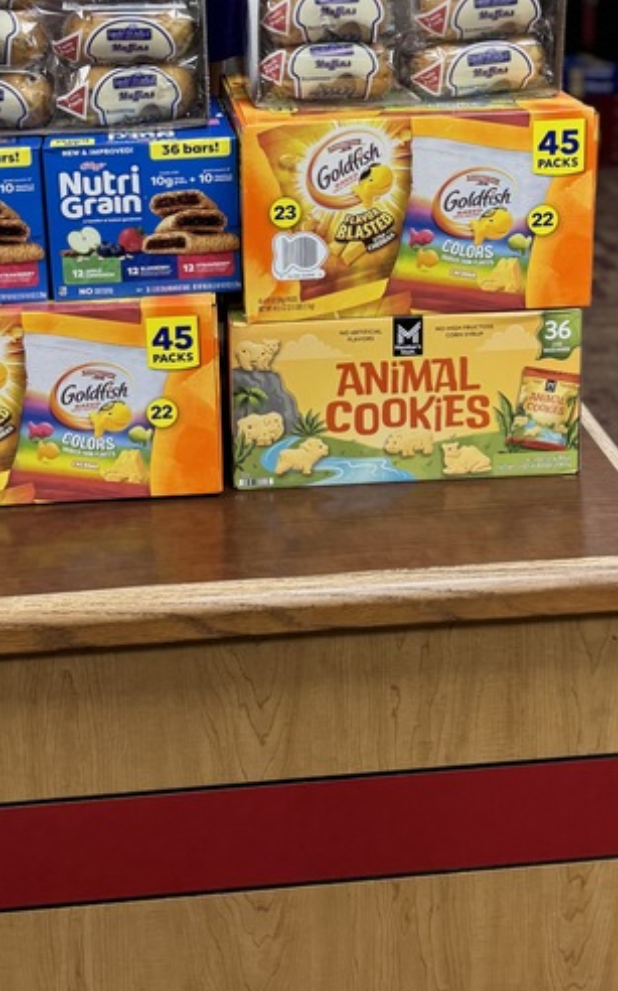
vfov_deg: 36.7
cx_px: 264
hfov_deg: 24.4
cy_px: 179
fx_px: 1430
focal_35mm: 53
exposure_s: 1/120
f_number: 1.78
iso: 160
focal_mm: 6.76
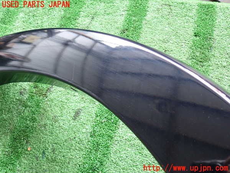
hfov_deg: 56.8
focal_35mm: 32
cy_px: 86
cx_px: 115
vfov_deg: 44.2
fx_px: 213
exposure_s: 1/30
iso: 200
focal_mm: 5.79
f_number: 2.4
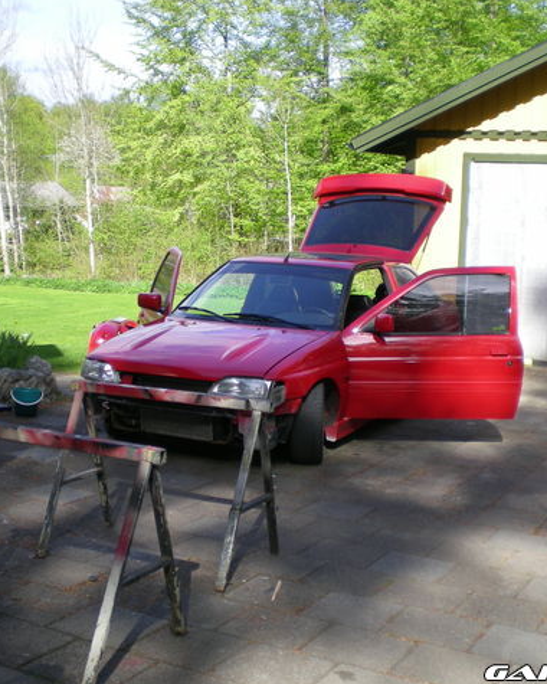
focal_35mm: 50
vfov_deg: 37.3
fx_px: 1012
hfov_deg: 30.3
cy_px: 341
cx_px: 271
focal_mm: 6.3
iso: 50
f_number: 3.1
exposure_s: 1/280
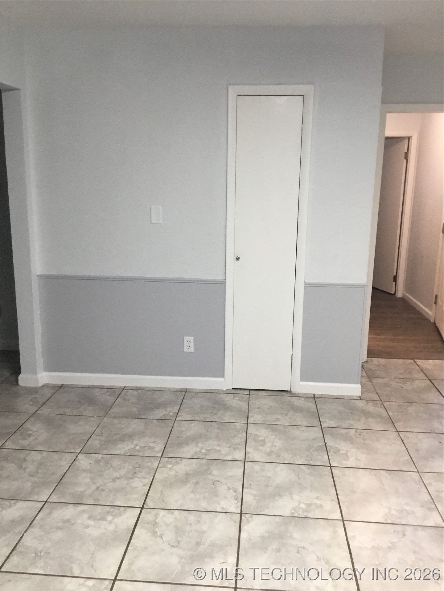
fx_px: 530
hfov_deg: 45.4
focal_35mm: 31
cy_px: 296
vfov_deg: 58.4
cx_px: 222
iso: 80
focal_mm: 3.3
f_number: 2.4
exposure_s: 1/30
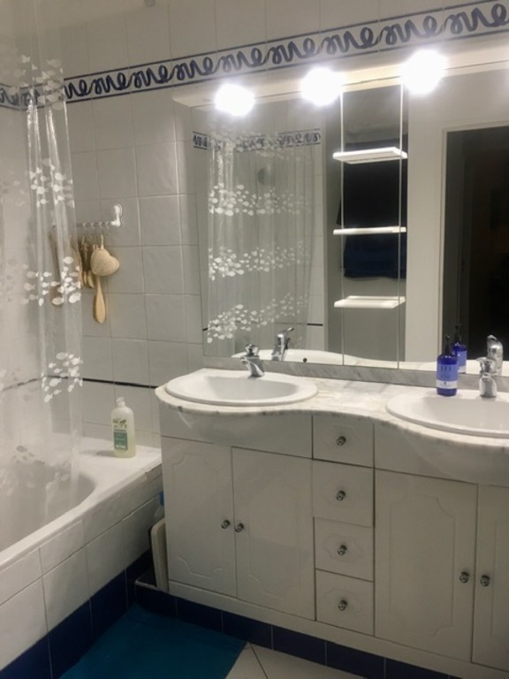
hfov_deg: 48.2
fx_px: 569
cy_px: 340
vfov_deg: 61.7
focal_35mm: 29
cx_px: 254
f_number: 2.2
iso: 125
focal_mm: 4.15
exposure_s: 1/33
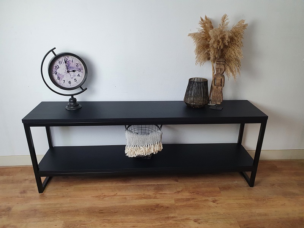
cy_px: 114
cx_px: 152
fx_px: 228
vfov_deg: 53.1
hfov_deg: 67.3
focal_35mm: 26
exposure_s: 1/100
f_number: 2.4
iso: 320
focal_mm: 4.32
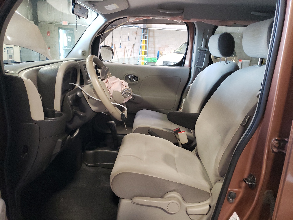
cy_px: 110
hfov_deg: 67.3
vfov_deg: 53.1
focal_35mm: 26
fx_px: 220
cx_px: 146
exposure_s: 1/60.2
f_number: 1.5
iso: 347
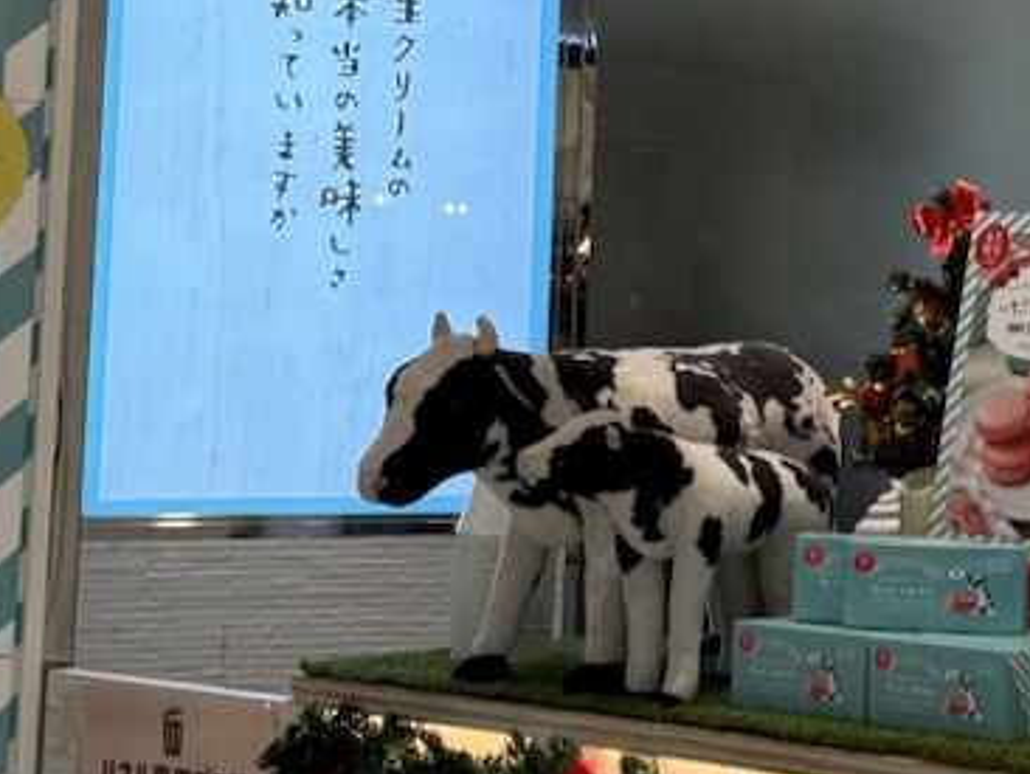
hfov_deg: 14.7
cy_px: -101
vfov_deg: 11.2
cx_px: 1081
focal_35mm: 131
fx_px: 3900
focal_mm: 6.76
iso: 50
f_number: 1.78
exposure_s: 1/137
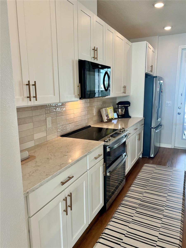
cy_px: 124
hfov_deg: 53.1
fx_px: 186
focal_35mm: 26
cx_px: 93
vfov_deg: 67.3
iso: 80
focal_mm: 5.7
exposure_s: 1/60
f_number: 1.5
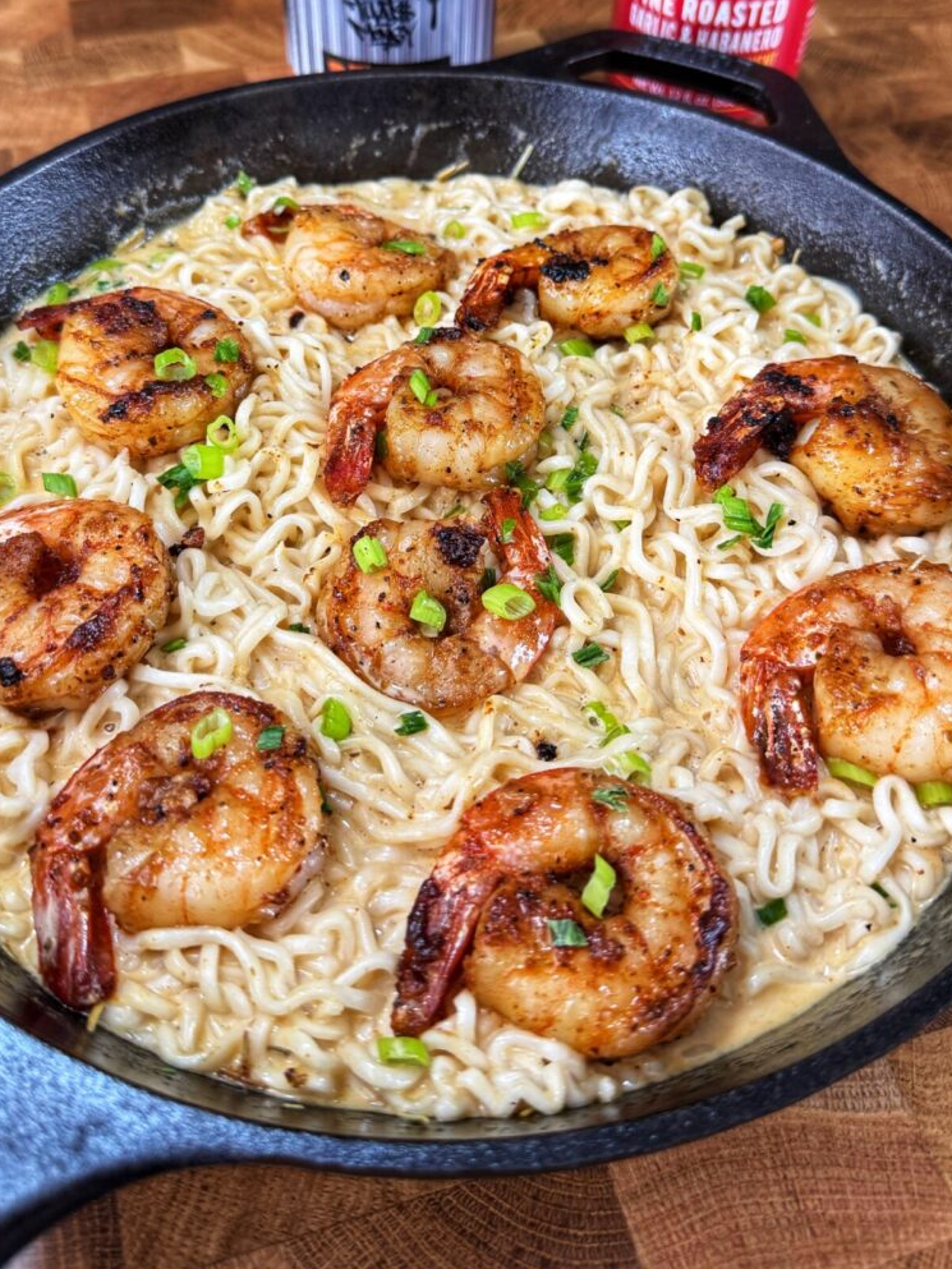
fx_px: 1063
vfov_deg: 61.3
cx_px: 457
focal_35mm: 29
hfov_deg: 48.2
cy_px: 524
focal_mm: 6.76
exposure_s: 1/120
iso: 125
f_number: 1.78
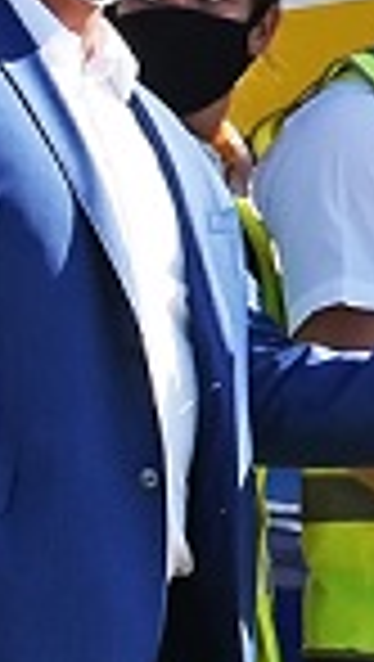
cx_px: 1266
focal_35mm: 328
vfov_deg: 6.6
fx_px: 5766
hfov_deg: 3.6
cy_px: 50
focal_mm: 24
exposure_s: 1/500
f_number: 8
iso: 200
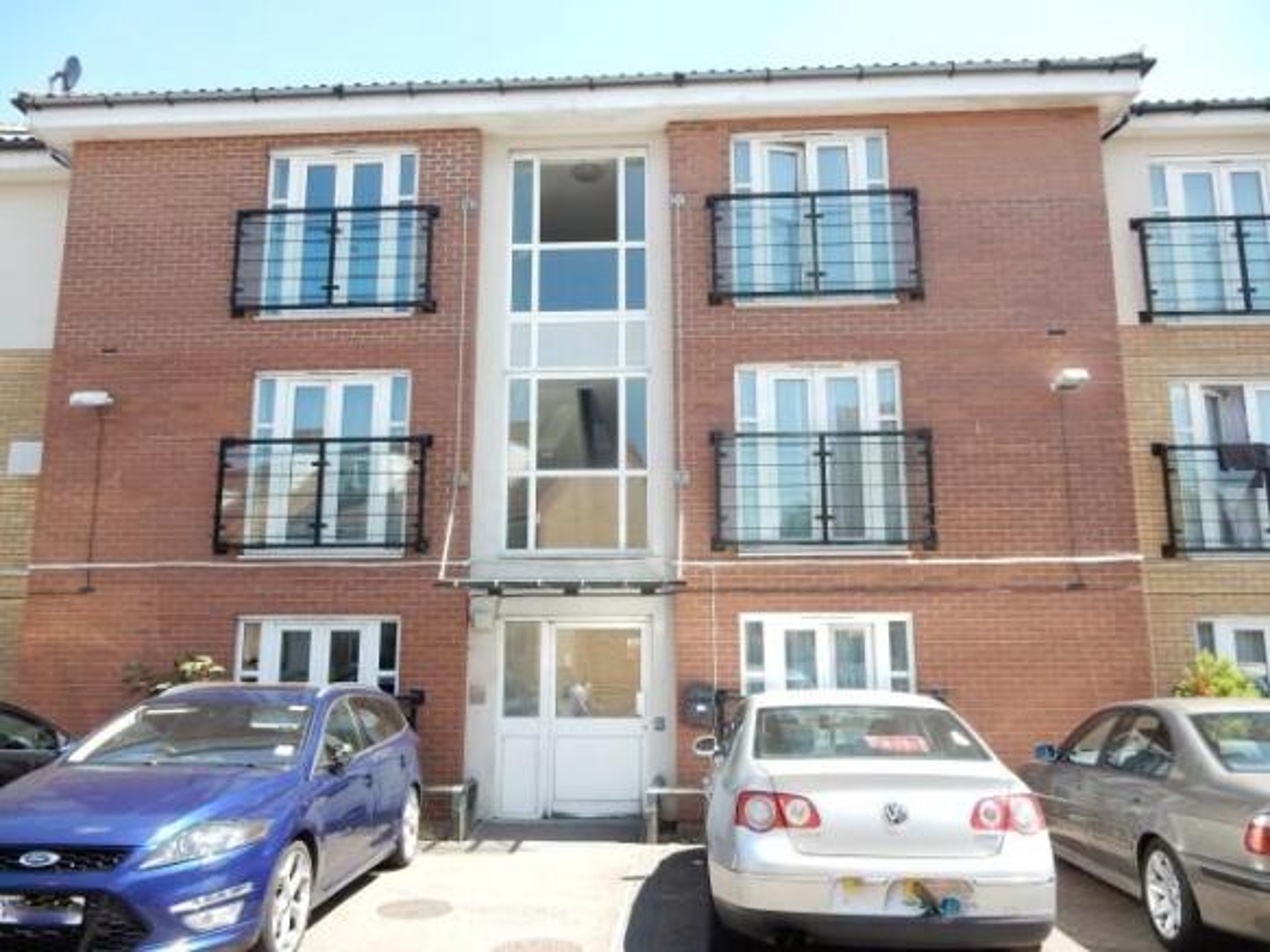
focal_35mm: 25
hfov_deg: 69.4
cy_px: 476
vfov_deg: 54.9
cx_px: 635
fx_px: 917
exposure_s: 1/250
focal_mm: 4.5
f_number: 3.7
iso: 125
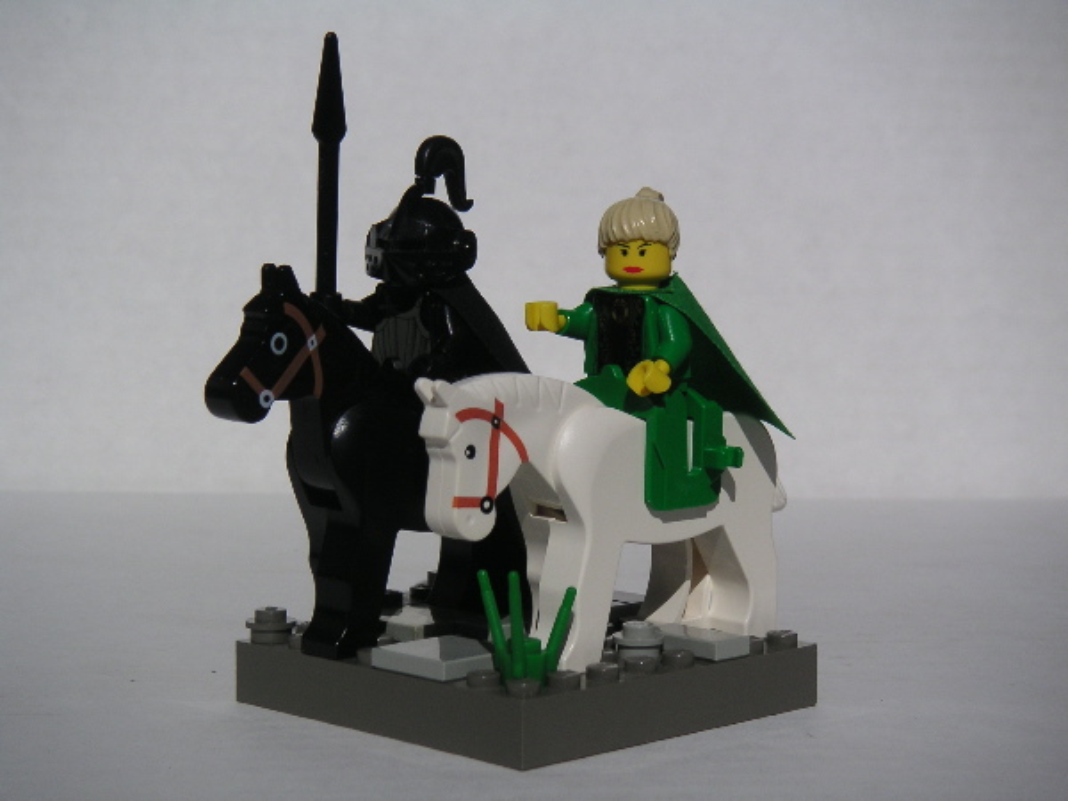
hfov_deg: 24.7
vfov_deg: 18.7
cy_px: 400
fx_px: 2437
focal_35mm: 79
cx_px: 534
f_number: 8
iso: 50
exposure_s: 1/750
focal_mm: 12.2
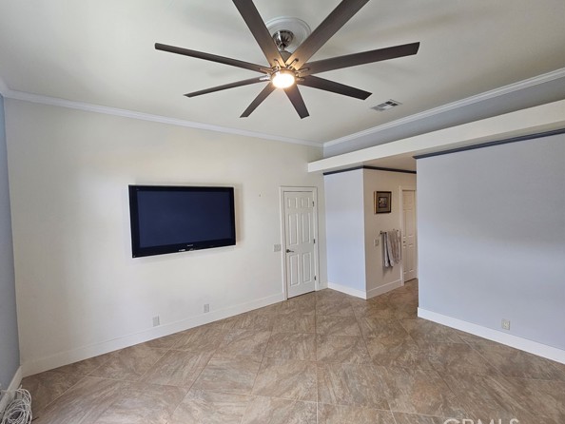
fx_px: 229
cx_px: 266
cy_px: 213
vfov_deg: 85.7
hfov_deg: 101.9
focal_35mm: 14
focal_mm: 2.2
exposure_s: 1/60
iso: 125
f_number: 2.2
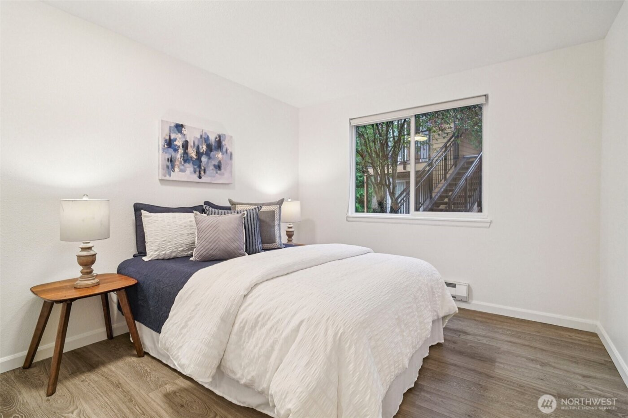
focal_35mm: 16
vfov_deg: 73.7
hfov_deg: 96.7
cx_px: 314
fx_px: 279
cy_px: 209
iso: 1600
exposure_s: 1/25
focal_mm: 16
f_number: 8
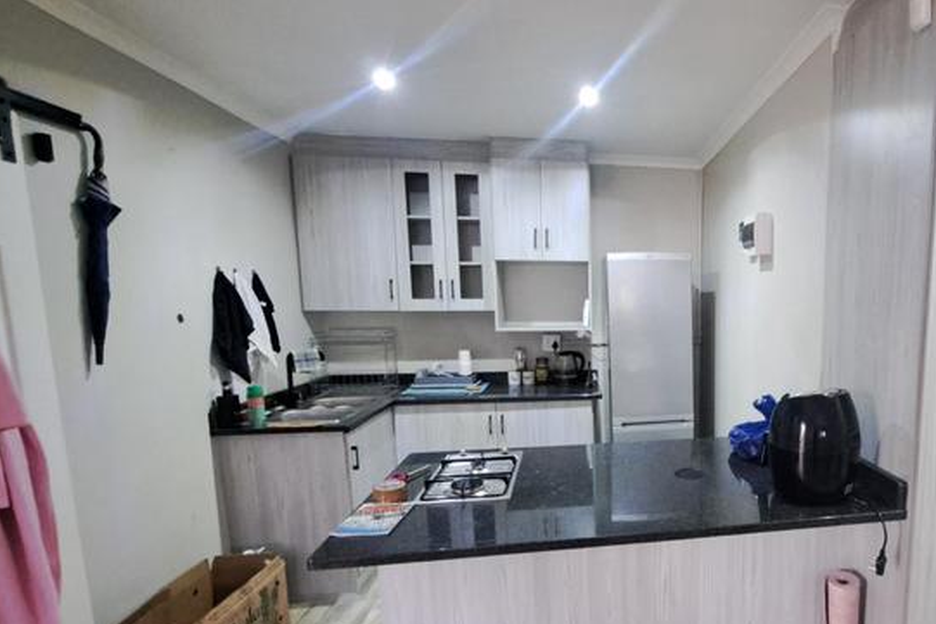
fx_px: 520
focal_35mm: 20
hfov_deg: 79.0
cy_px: 379
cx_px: 675
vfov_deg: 61.4
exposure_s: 1/20
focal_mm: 1.74
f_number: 2.2
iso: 640
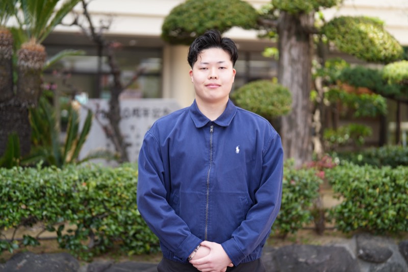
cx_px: 204
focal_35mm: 50
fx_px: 567
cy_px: 136
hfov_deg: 39.6
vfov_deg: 27.0
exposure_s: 1/1000
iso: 100
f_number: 1.4
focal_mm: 50
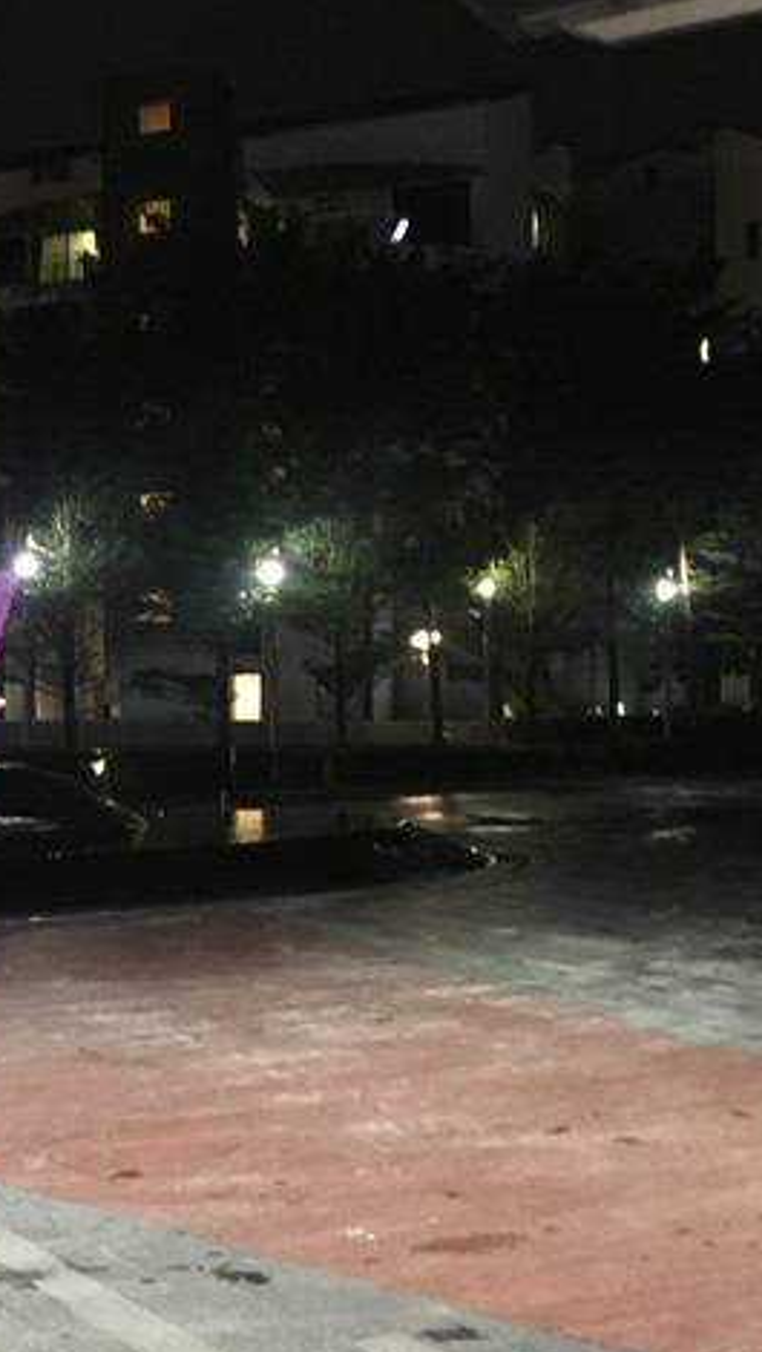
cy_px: 679
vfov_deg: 47.3
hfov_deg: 26.9
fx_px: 1542
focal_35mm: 43
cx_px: 98
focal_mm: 4.15
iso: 500
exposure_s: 1/17
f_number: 2.2
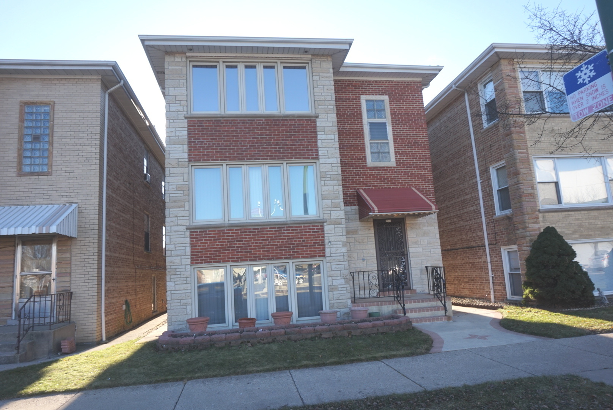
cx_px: 306
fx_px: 409
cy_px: 205
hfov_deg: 73.7
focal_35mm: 24
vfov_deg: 53.2
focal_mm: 16
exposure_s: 1/100
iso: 100
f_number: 8
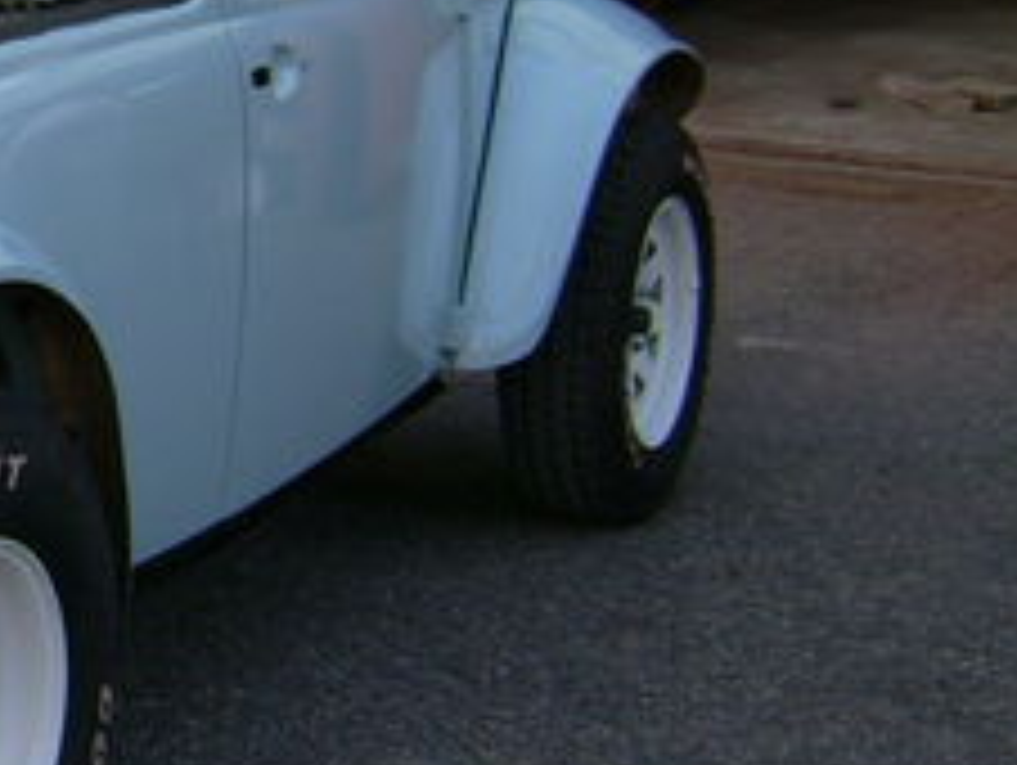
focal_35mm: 99
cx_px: -369
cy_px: 216
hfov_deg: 18.2
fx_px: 2912
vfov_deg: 14.9
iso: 50
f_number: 2.8
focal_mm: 5.95
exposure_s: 1/84
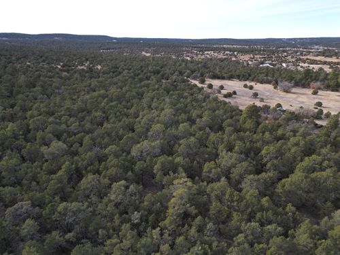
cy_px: 128
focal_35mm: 24
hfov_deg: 71.6
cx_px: 170
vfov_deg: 56.8
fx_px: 236
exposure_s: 1/800
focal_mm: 6.72
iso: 100
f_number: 1.7
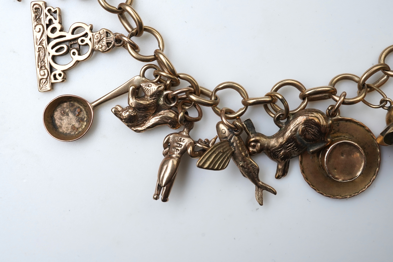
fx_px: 491
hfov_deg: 43.6
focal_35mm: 45
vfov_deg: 29.9
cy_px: 131
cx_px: 196
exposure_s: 1/125
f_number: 20
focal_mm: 30
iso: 640
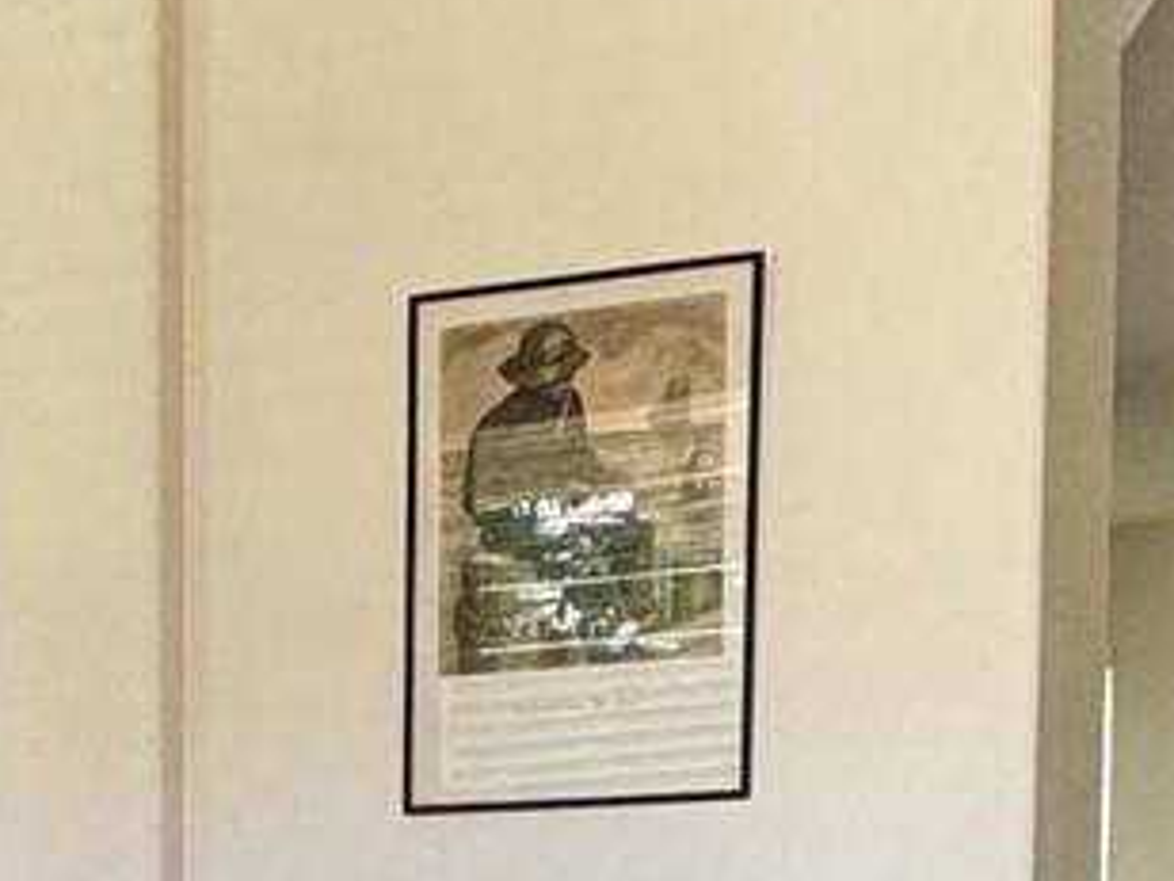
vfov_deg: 14.6
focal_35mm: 93
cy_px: 1403
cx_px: -377
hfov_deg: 19.4
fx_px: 3154
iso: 250
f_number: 2.2
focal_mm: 2.22
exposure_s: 1/120
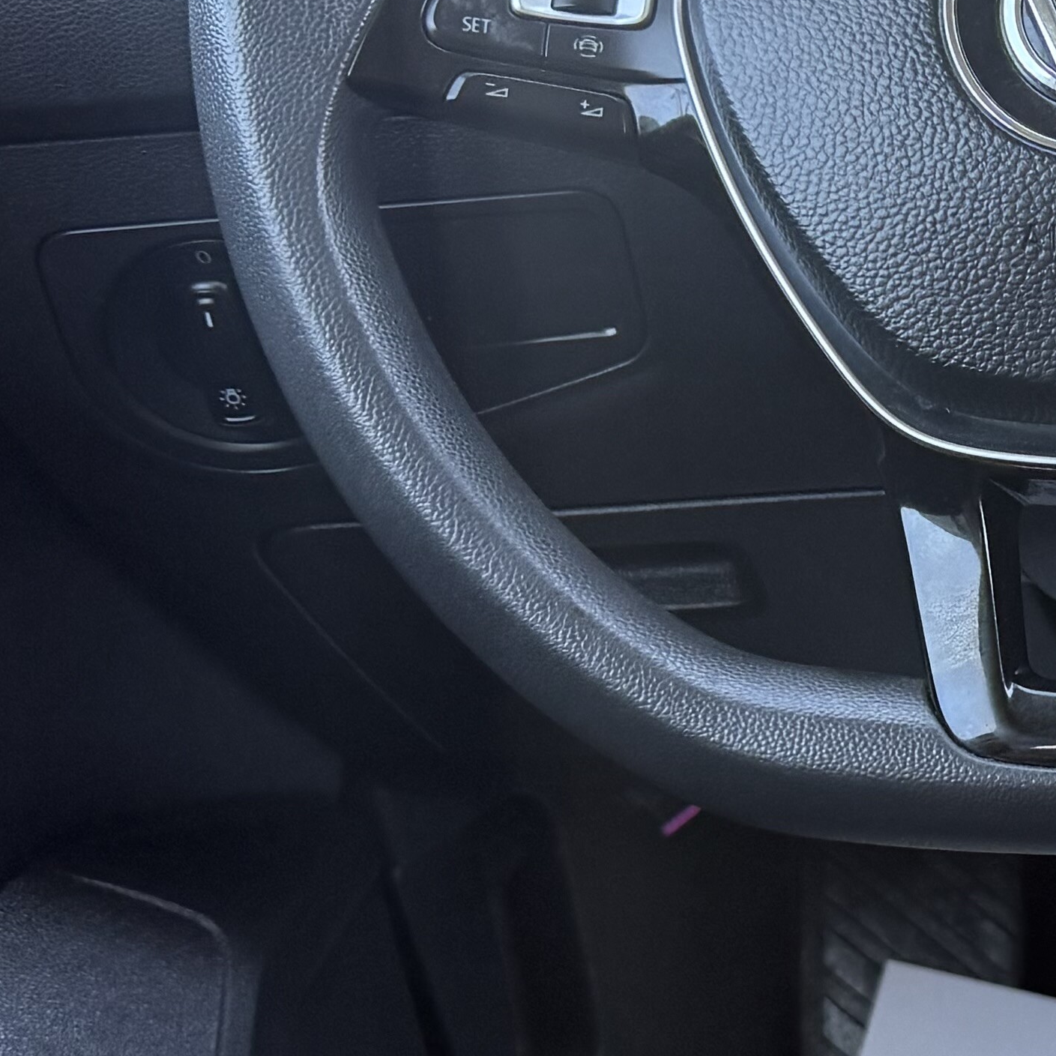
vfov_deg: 20.1
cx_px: 1683
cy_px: 671
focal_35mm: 86
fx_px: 2968
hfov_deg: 17.6
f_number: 1.78
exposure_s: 1/136
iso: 200
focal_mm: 6.76
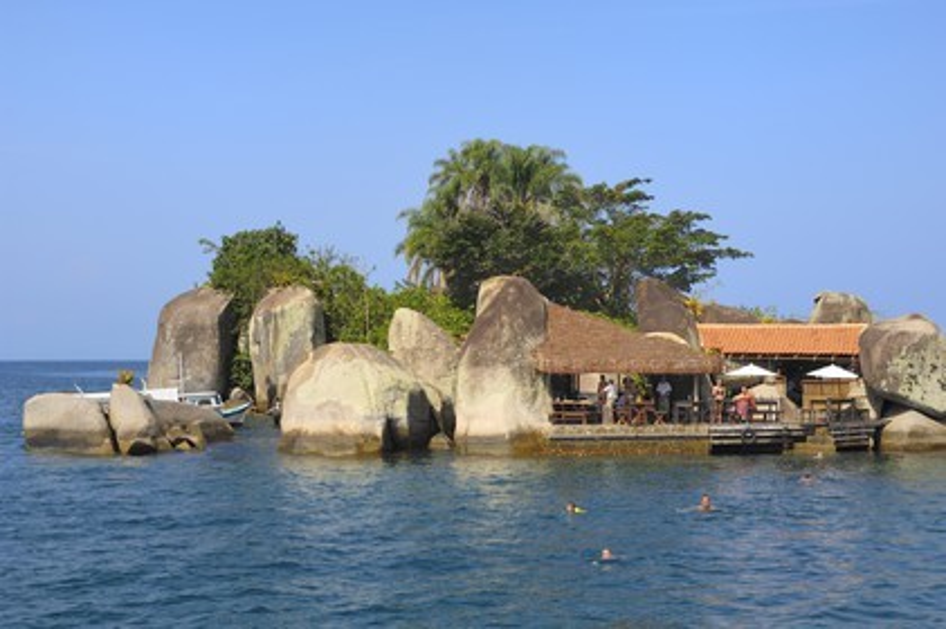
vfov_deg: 21.5
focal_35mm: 63
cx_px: 473
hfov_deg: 31.9
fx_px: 1654
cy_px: 314
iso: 100
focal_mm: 42
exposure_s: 1/160
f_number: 8
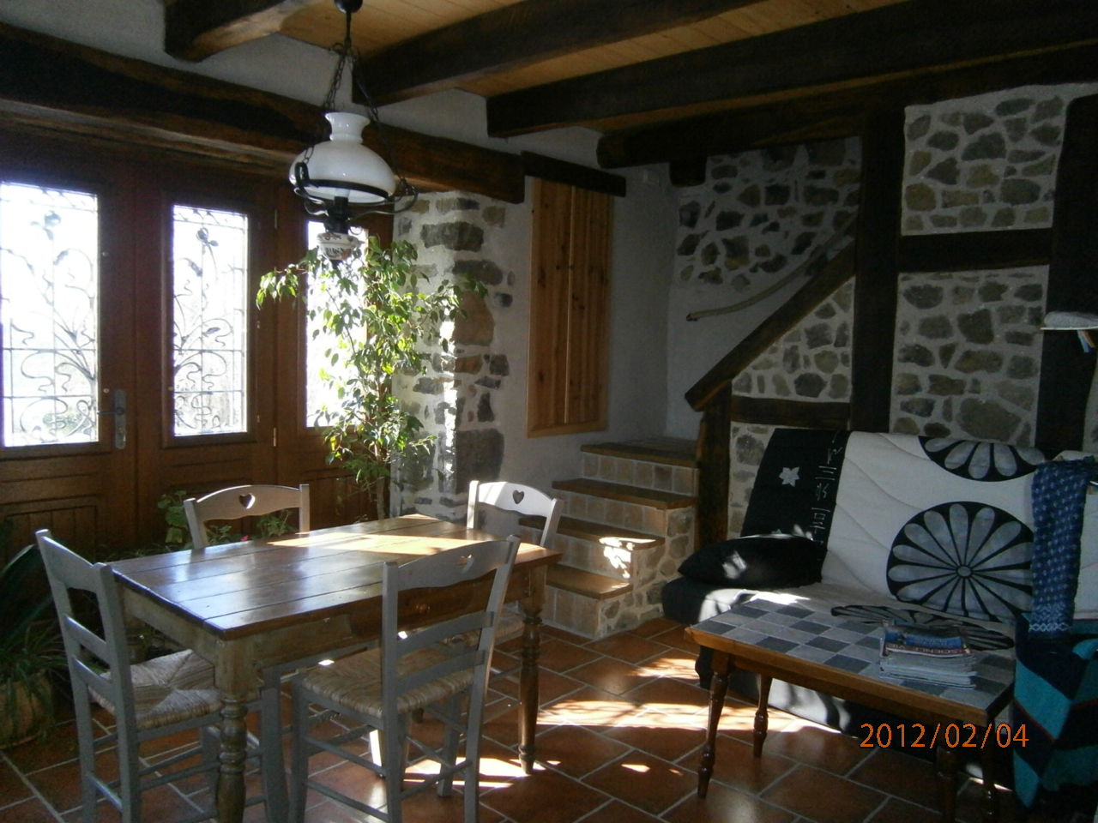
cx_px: 549
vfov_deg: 53.1
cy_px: 412
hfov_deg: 67.3
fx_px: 825
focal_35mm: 26
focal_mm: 4.7
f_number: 2.8
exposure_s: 1/250
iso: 400
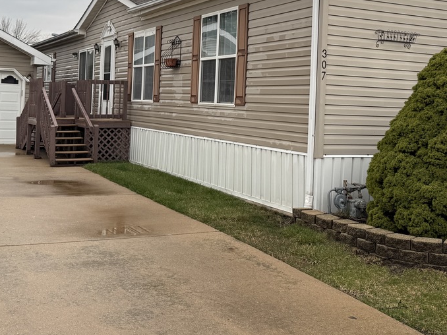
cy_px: 86
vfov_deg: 28.2
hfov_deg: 37.3
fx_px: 658
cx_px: 278
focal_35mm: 51
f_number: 1.78
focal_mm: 6.76
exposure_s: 1/453
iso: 80
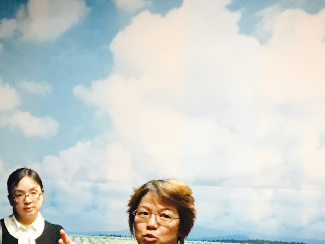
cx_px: -44
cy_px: 266
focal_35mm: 94
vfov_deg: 15.3
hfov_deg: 19.8
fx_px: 883
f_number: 2.2
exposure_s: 1/17
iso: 80
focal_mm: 4.15
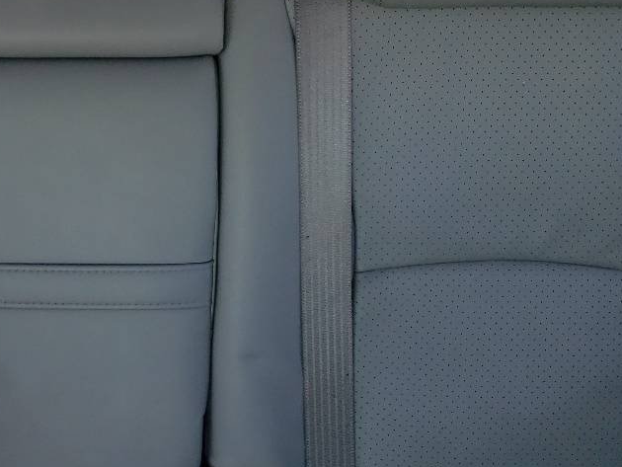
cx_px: 64
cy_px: 311
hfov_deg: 28.3
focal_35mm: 66
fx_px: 1186
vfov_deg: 22.2
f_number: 1.5
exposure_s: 1/213
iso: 50
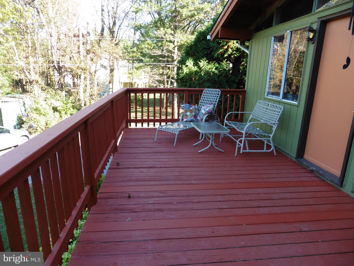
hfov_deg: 71.6
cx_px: 177
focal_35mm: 24
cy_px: 133
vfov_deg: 56.8
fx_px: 245
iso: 100
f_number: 3.3
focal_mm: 4.3
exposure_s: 1/100
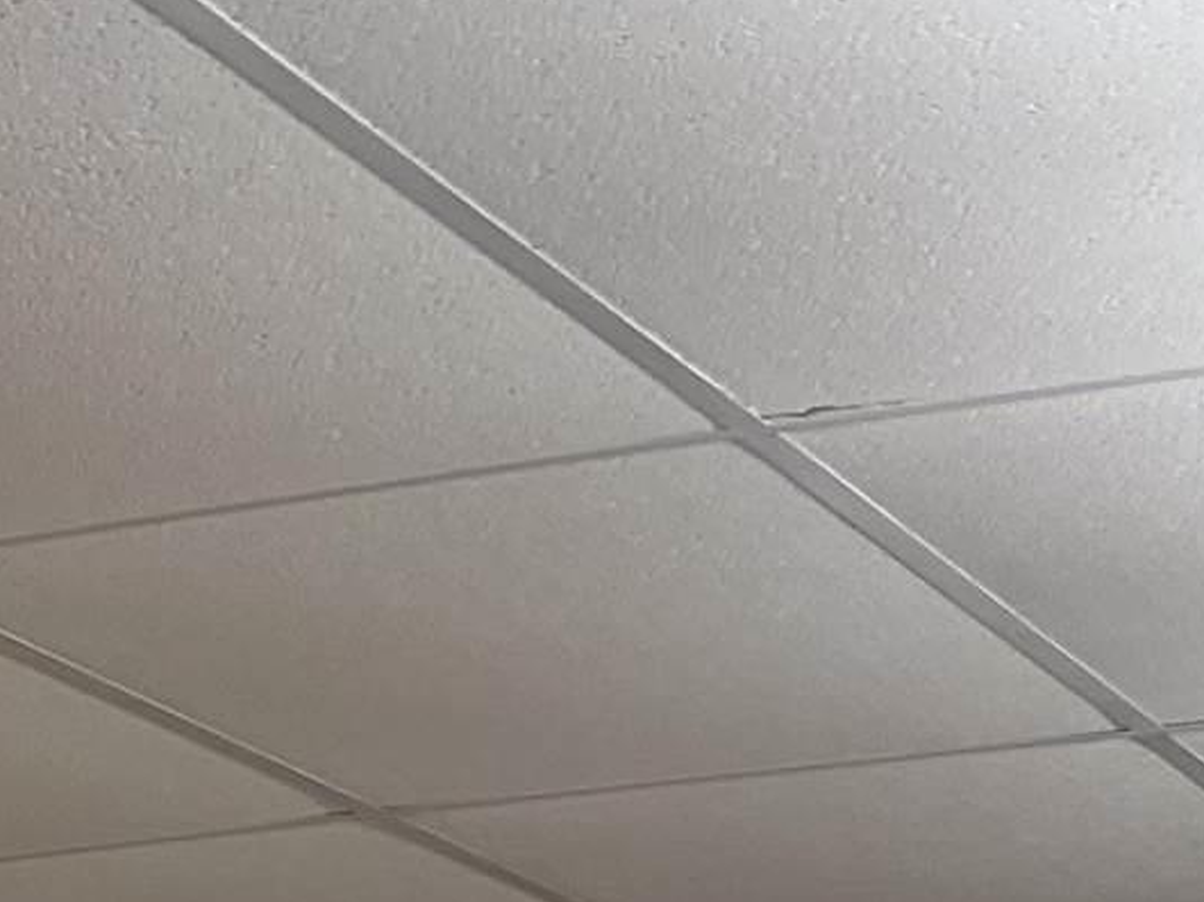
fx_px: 5041
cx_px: -2274
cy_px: 2022
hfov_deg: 10.3
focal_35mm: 145
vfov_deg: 9.3
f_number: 1.6
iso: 64
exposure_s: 1/120
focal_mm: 5.1
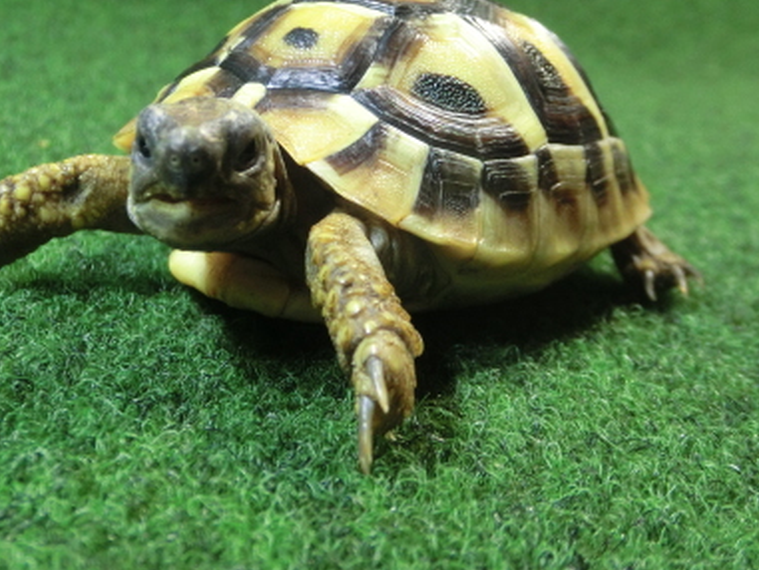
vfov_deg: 30.4
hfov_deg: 40.4
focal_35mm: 47
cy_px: 145
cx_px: 359
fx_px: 1031
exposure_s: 1/60
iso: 400
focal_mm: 5
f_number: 3
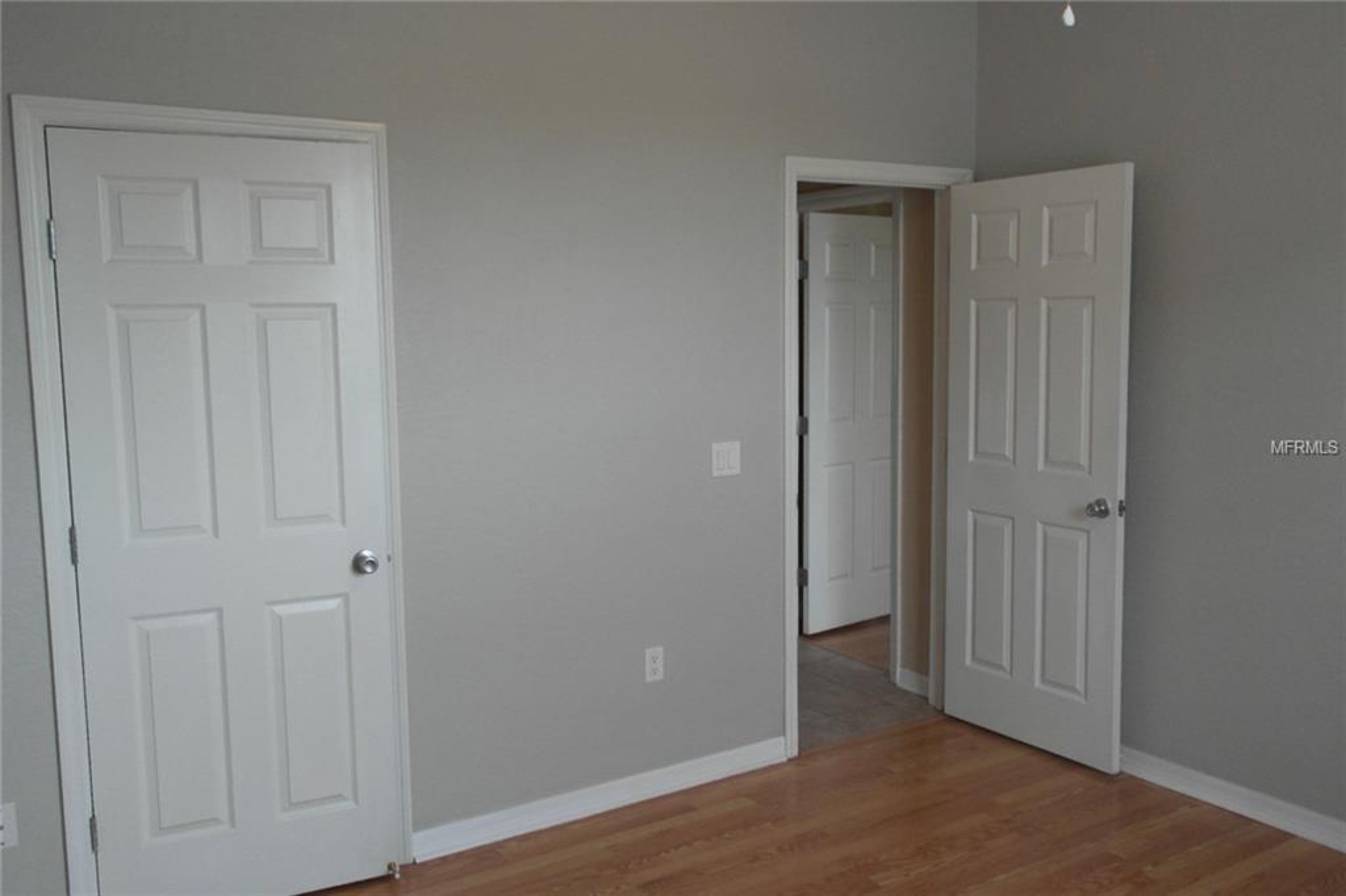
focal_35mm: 30
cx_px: 673
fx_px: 1121
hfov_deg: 61.9
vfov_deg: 43.6
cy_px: 448
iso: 400
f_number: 3.5
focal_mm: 20
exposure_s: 1/50
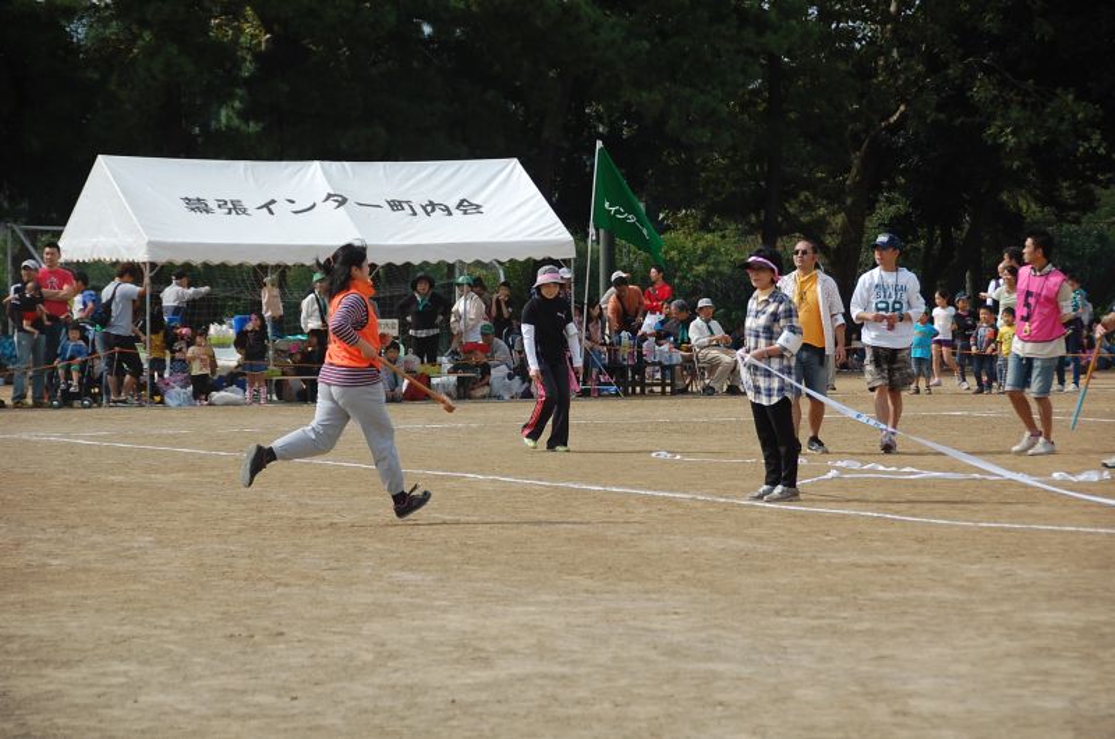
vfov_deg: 9.6
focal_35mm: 142
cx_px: 558
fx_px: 4405
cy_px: 370
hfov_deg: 14.4
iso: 200
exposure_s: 1/1000
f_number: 5.3
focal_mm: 95
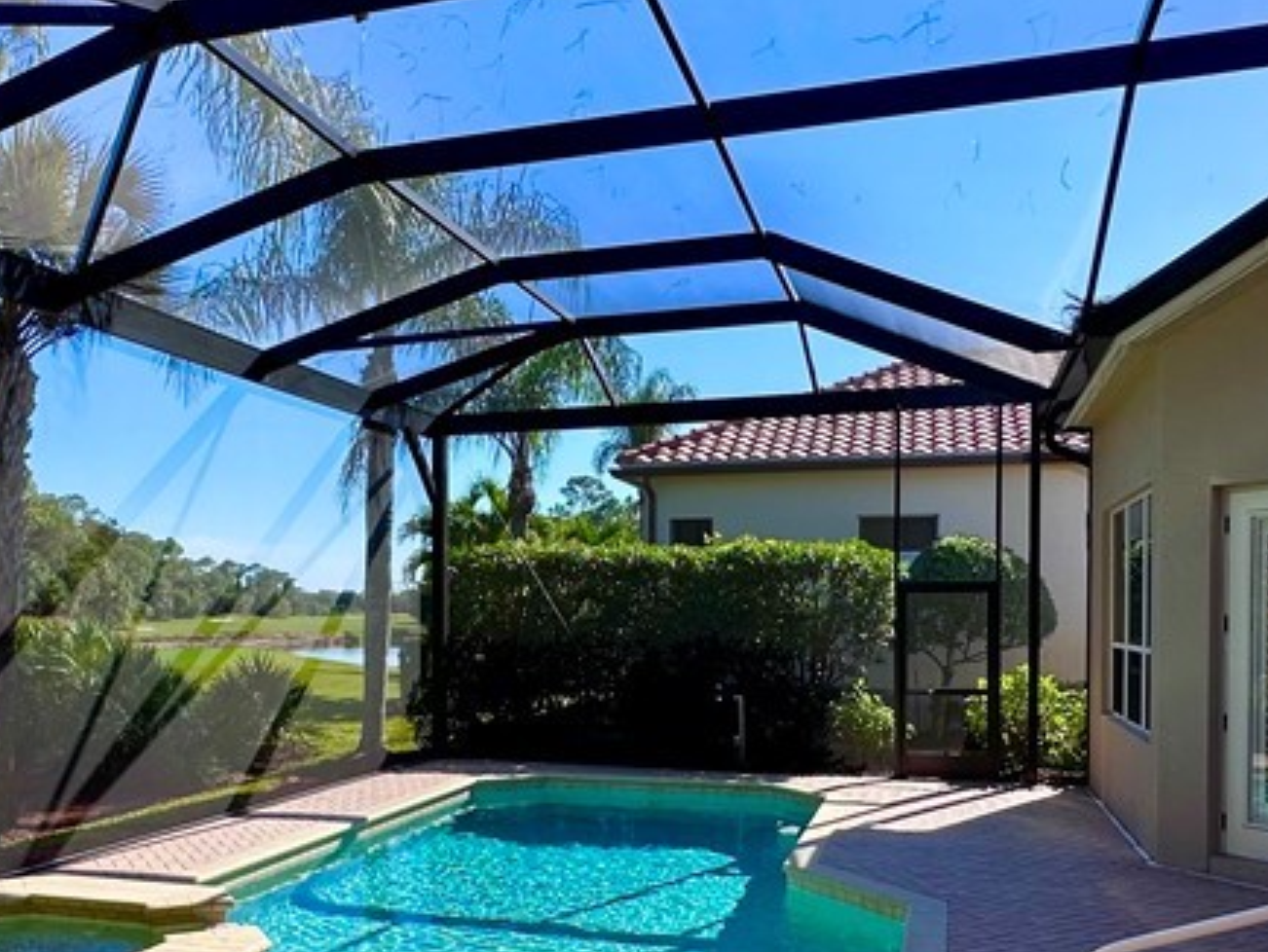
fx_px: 1209
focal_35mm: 33
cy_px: 631
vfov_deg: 42.4
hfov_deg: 55.2
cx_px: 564
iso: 40
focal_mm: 2.22
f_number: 2.2
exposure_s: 1/855
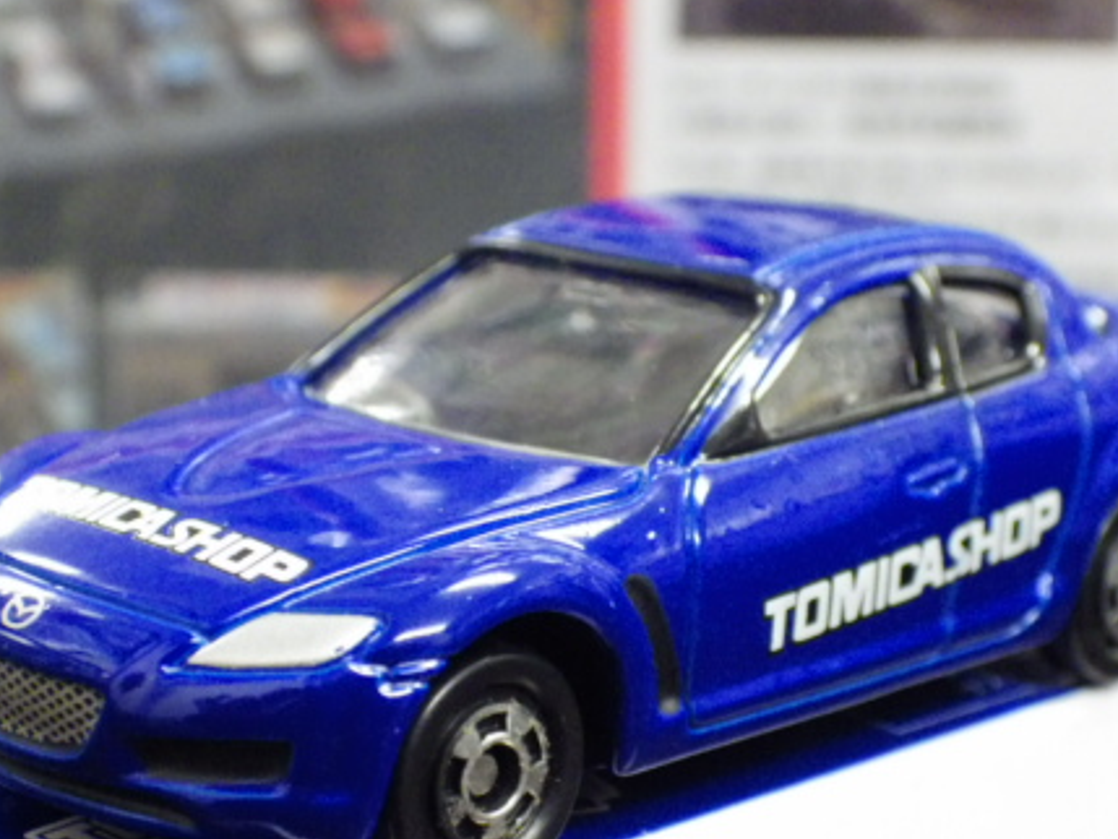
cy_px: 526
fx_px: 2843
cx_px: 524
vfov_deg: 16.8
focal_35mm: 88
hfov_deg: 22.2
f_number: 4
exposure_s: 1/25
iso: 1250
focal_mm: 10.7
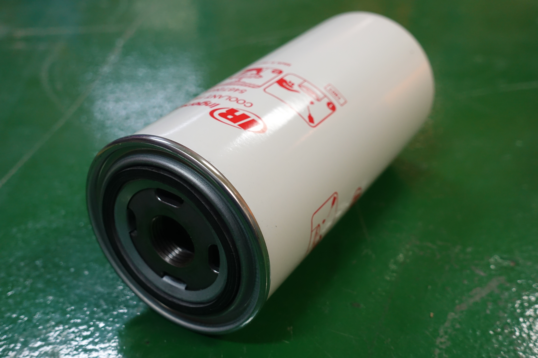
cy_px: 179
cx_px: 269
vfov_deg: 30.5
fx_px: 658
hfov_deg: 44.5
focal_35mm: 44
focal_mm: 16.17
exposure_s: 1/30
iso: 800
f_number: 2.8
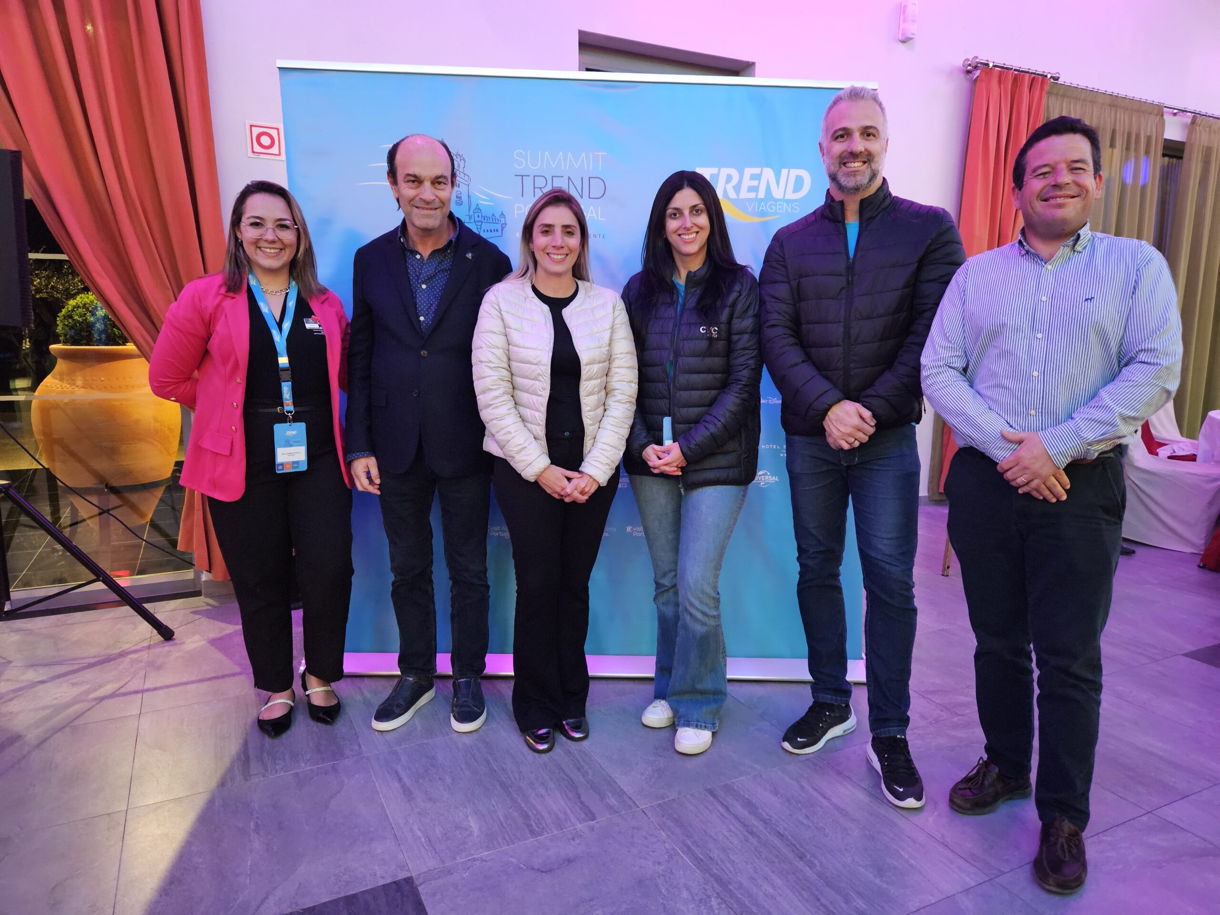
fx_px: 811
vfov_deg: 58.9
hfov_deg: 73.9
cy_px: 458
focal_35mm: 23
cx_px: 610
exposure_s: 1/20
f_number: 1.8
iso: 1600
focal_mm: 5.4
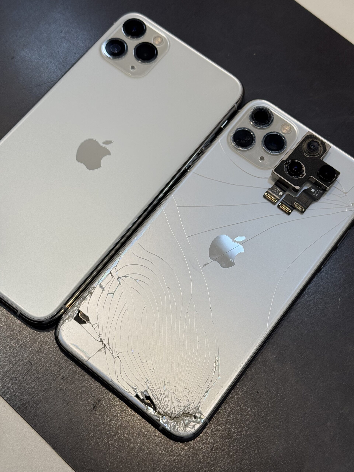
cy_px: 236
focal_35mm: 48
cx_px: 177
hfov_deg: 30.3
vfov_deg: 39.7
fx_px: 654
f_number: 1.78
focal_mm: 6.76
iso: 64
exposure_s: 1/549
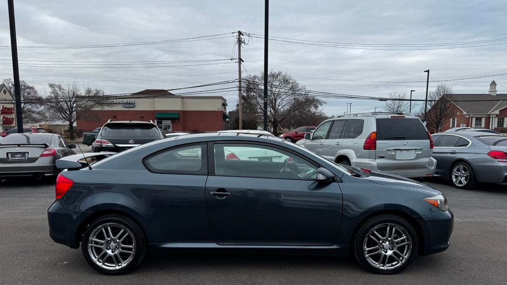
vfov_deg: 42.8
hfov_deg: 69.9
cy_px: 166
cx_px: 249
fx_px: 363
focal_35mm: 27
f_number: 1.78
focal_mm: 6.76
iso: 80
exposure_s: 1/1151
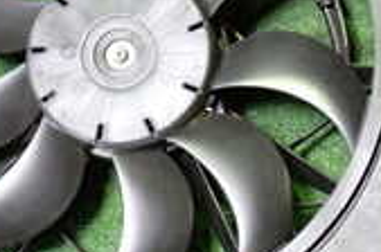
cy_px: 106
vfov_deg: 12.3
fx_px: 1173
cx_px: 428
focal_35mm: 111
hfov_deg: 17.8
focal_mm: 5.4
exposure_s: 1/30
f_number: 2.3
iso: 320
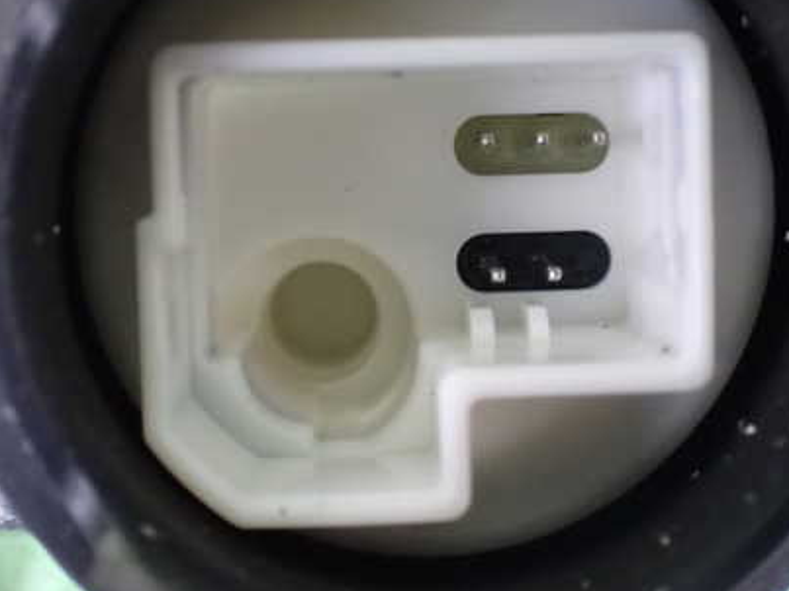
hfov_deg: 31.7
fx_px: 1390
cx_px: 415
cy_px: 225
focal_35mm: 61
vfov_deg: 24.0
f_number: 2.8
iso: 1250
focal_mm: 7.31
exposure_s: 1/40
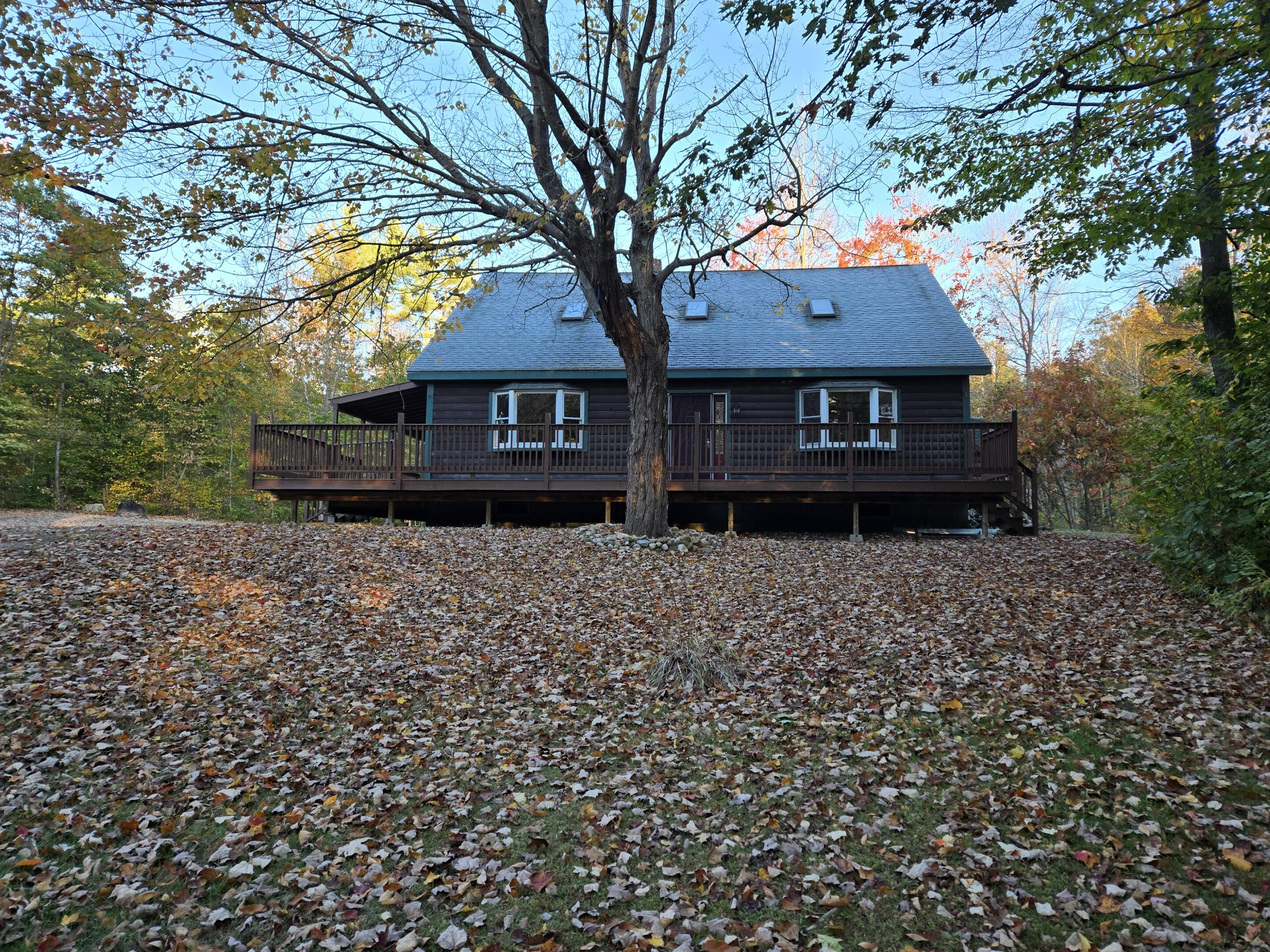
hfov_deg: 71.6
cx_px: 645
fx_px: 880
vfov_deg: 56.8
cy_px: 472
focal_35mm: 24
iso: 80
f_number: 1.8
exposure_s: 1/508
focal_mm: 5.4
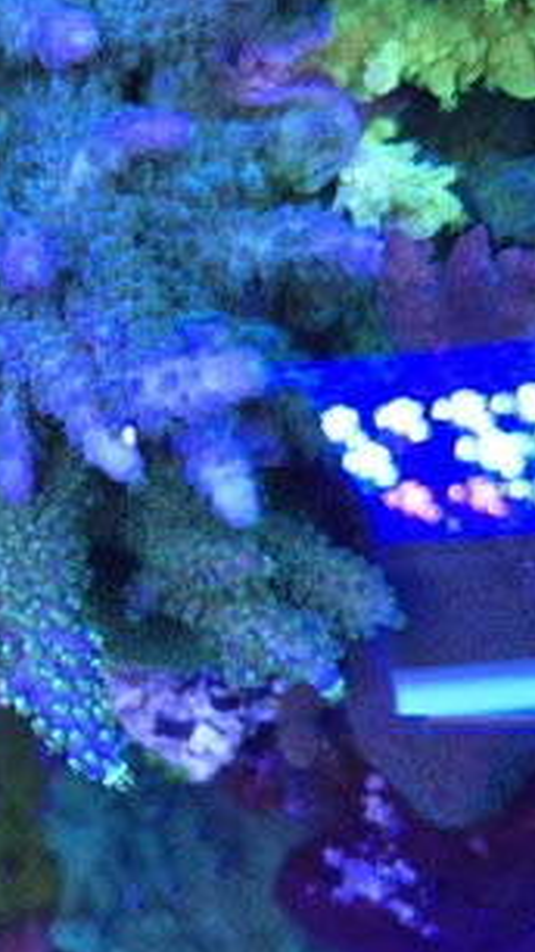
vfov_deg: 49.2
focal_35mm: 41
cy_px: 546
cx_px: 121
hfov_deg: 28.5
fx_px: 1035
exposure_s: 1/50
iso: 100
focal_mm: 5.4
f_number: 1.8
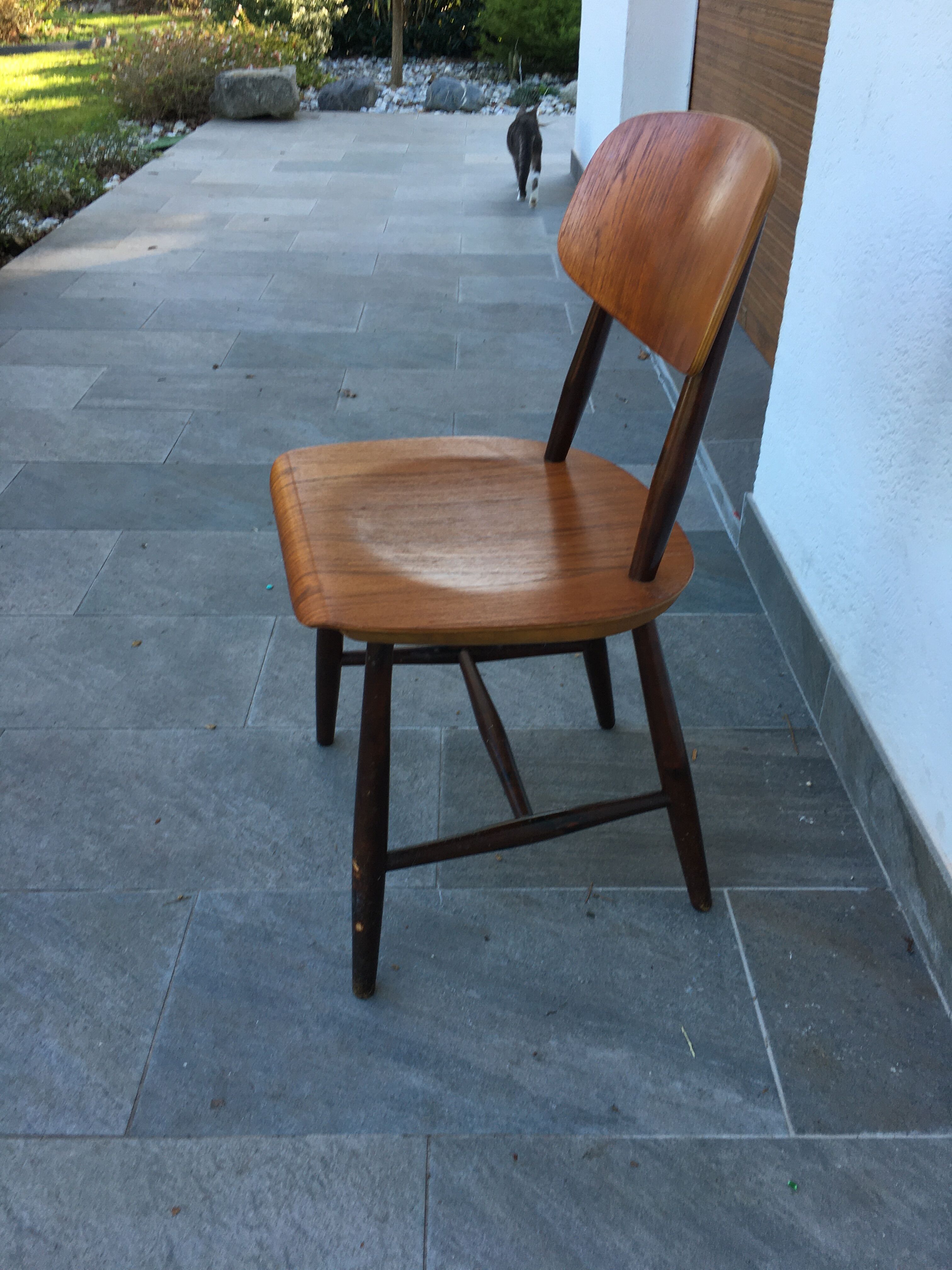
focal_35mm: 29
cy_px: 635
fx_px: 1063
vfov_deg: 61.7
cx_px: 476
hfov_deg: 48.2
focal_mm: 4.15
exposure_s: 1/100
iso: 25
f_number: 2.2
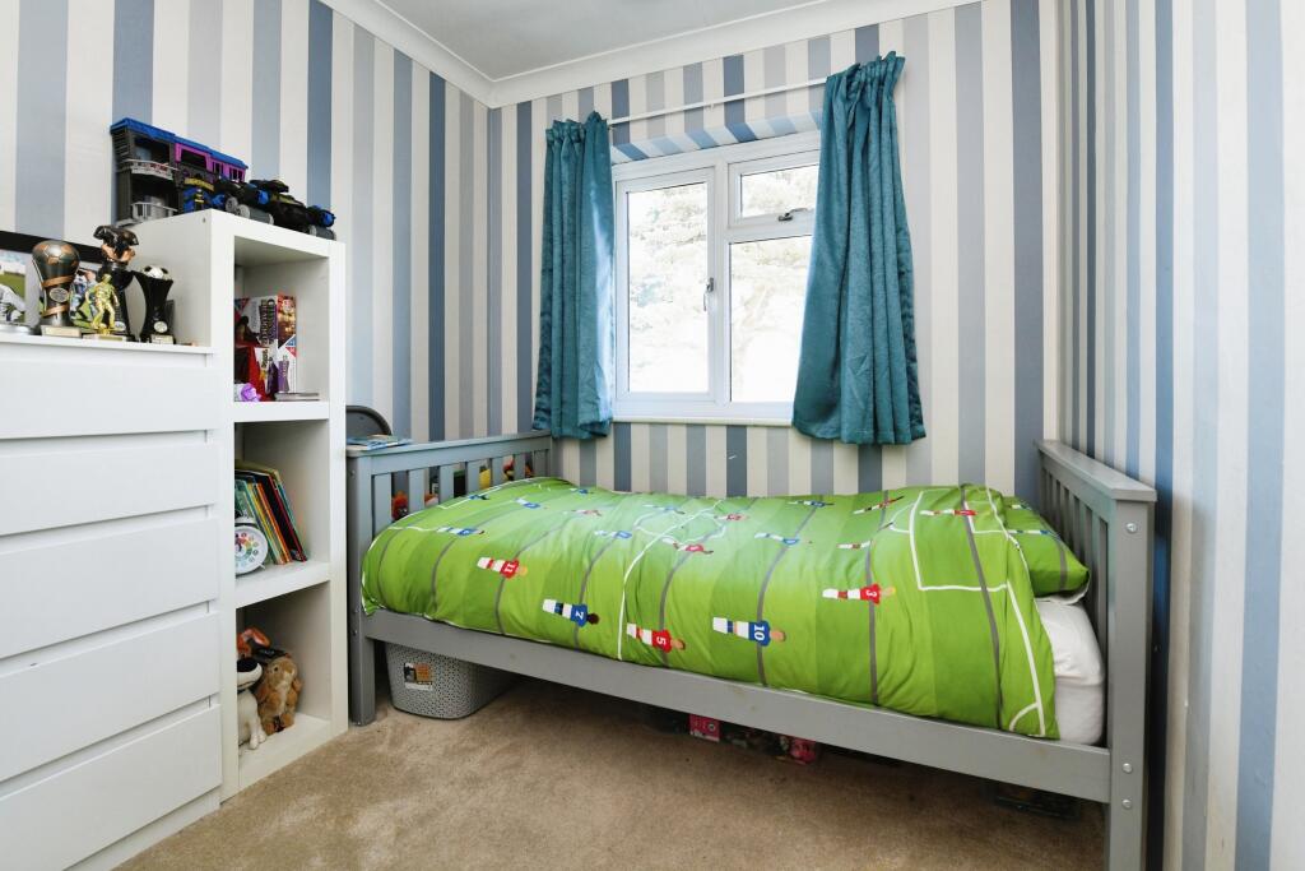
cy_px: 436
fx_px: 544
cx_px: 652
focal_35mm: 15
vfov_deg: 77.3
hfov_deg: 100.4
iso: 800
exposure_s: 1/60
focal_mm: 15
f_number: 8
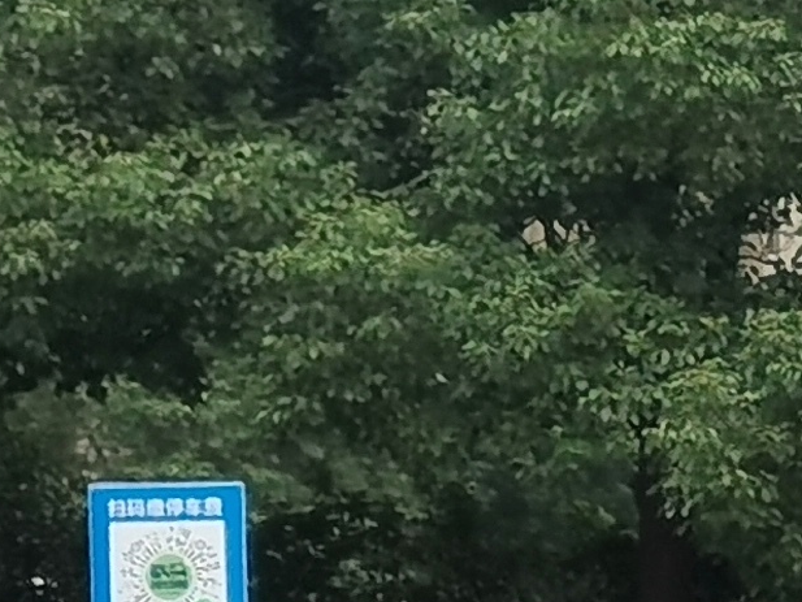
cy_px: 635
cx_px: 2957
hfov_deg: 4.6
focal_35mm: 403
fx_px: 9339
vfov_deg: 3.7
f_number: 1.8
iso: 50
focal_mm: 5.58
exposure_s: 1/194
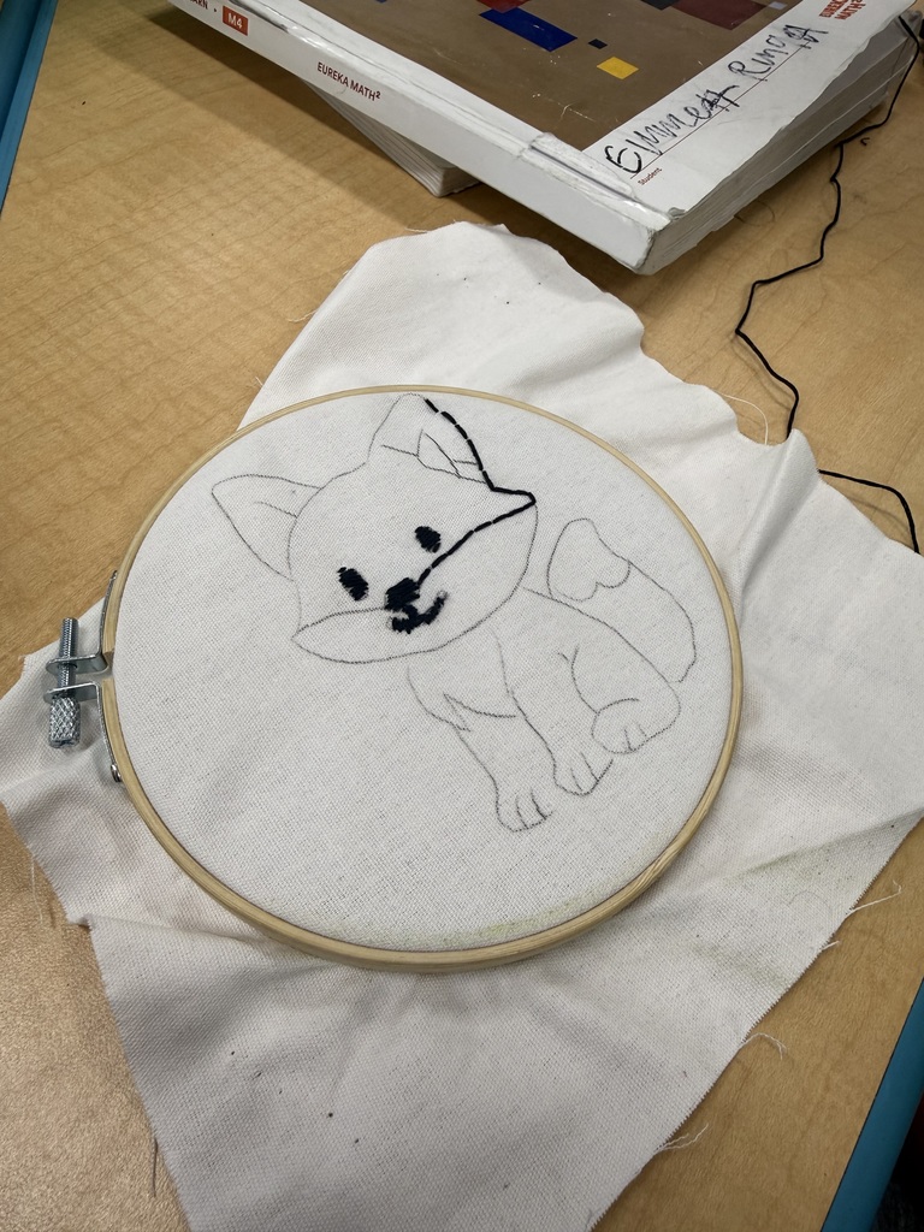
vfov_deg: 71.6
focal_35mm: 24
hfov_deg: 56.8
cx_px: 462
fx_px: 854
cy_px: 616
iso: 64
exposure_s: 1/100
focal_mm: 2.22
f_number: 2.2
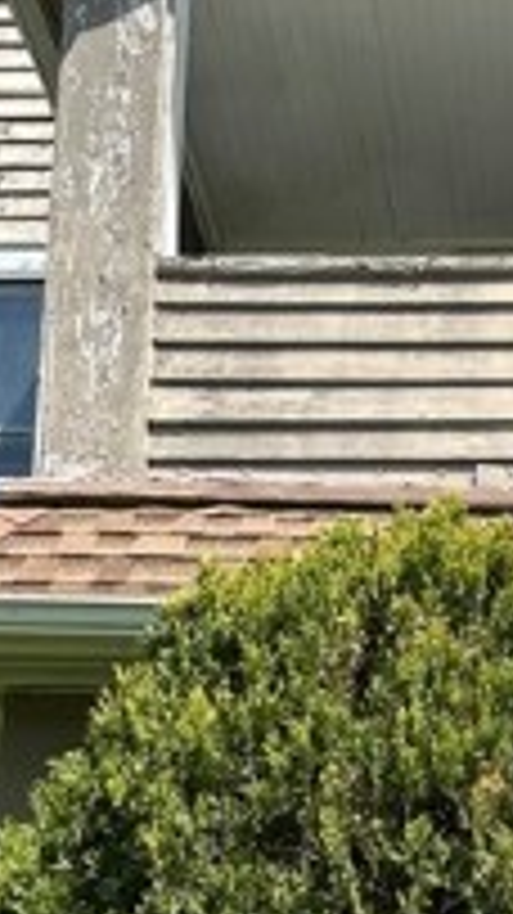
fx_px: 2397
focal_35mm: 99
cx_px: 594
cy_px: 928
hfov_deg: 12.0
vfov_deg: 20.8
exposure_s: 1/2252
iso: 80
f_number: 1.78
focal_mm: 6.86
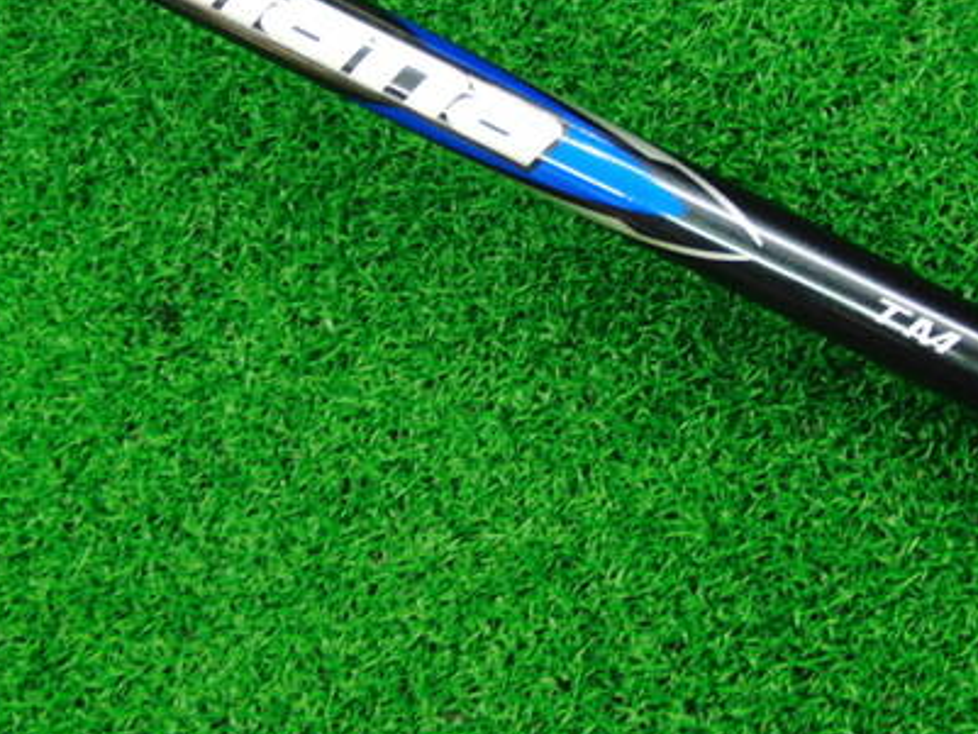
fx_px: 1667
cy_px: 244
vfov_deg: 24.7
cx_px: 593
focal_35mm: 59
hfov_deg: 32.6
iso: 400
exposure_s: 1/30
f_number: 3.6
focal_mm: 6.42
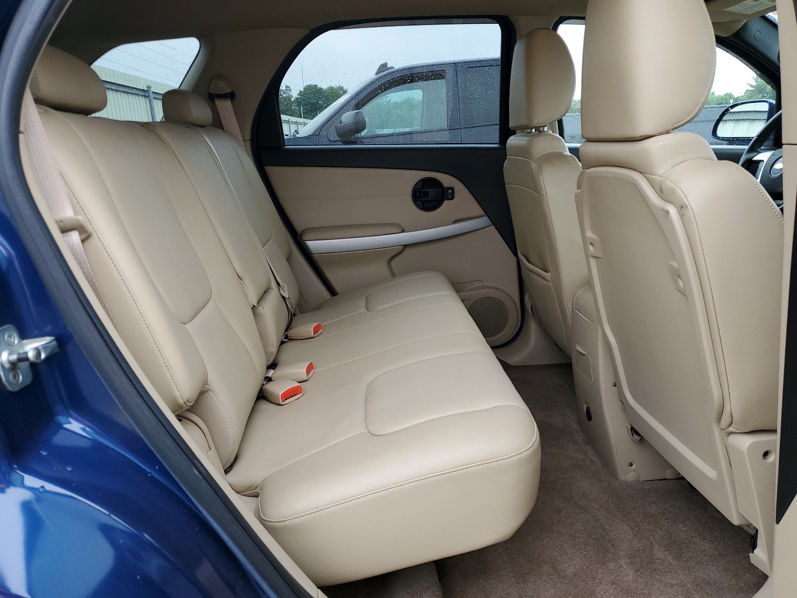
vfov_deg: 53.1
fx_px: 599
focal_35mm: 26
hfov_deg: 67.3
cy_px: 299
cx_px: 398
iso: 50
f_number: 1.5
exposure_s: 1/156
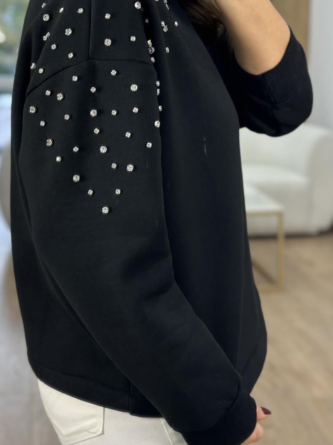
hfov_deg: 20.7
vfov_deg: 27.3
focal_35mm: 71
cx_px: 122
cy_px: 166
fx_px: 911
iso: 80
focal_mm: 6.86
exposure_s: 1/100
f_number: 1.78
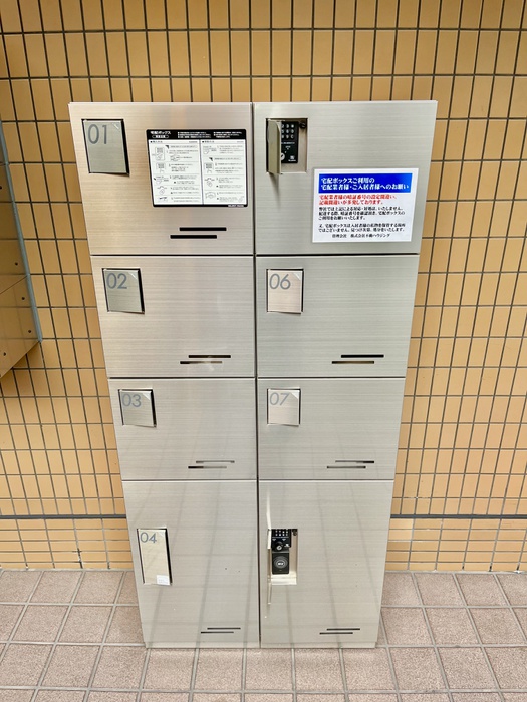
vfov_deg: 67.3
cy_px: 351
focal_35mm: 26
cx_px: 264
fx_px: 528
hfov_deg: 53.1
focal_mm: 5.1
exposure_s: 1/122
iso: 100
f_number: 1.6
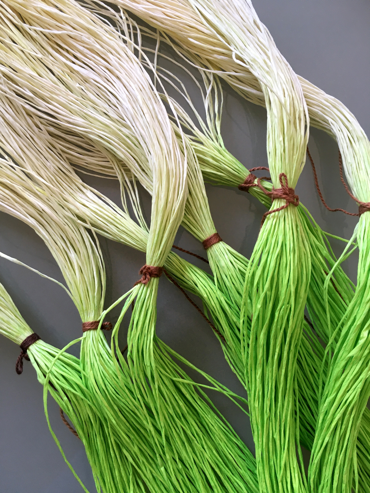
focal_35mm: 29
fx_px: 413
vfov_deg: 61.7
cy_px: 246
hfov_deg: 48.2
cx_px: 185
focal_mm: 4.15
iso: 32
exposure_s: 1/33
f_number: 2.2
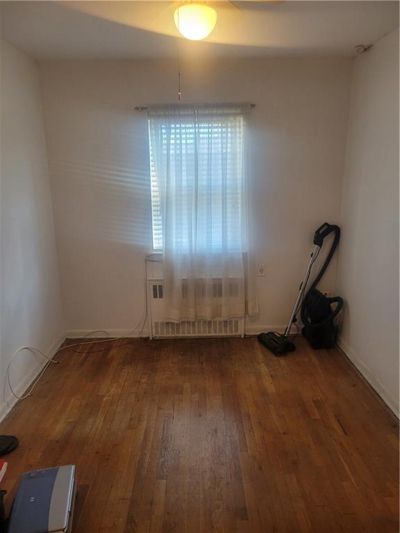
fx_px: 401
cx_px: 200
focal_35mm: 26
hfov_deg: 53.1
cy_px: 266
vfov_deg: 67.3
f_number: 1.8
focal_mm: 5.4
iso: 160
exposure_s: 1/120
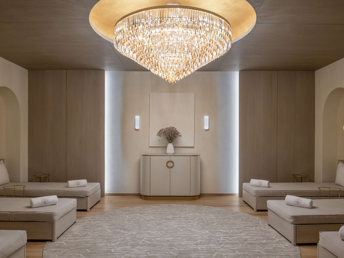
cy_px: 129
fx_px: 258
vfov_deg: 53.1
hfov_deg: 67.3
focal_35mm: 26
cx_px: 171
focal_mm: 24
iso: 31
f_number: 11
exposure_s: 1/2
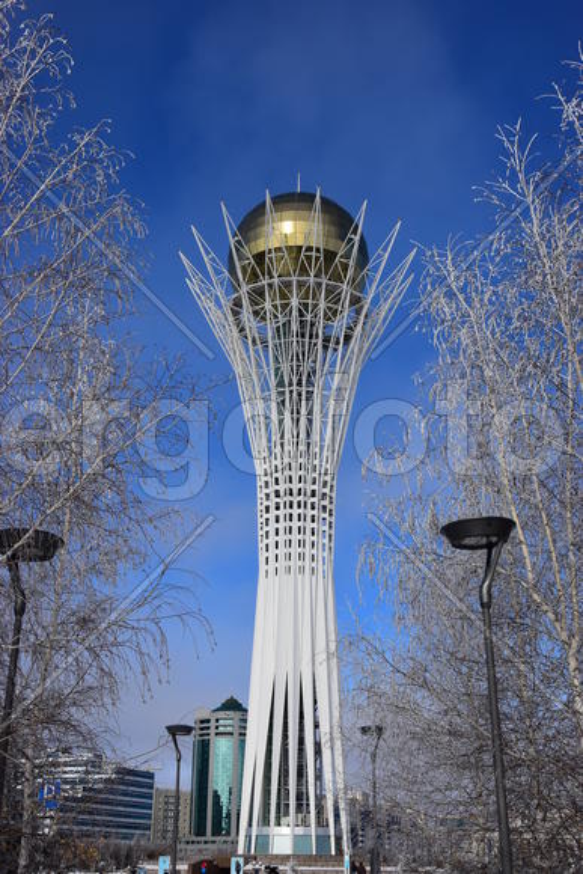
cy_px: 437
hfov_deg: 34.2
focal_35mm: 39
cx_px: 292
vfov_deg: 49.5
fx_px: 947
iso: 100
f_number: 10
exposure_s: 1/400
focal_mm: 26
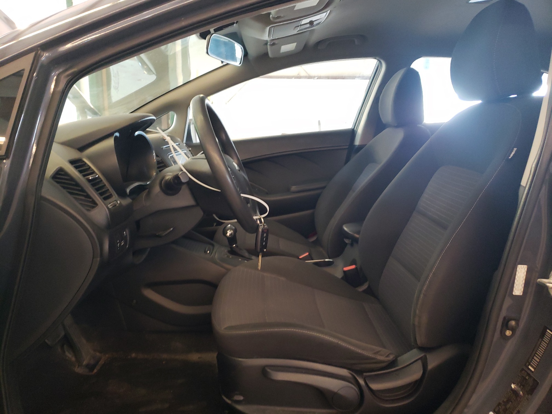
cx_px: 276
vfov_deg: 53.1
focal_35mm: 26
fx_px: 415
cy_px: 207
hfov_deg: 67.3
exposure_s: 1/30
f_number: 1.5
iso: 260
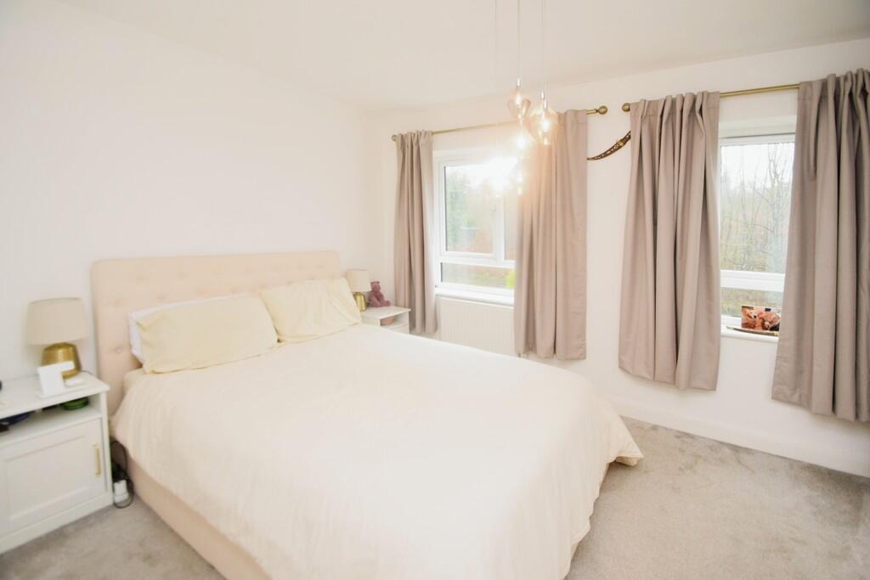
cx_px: 435
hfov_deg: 100.4
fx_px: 363
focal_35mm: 15
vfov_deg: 77.3
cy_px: 290
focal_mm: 10
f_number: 4.5
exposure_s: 1/80
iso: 800
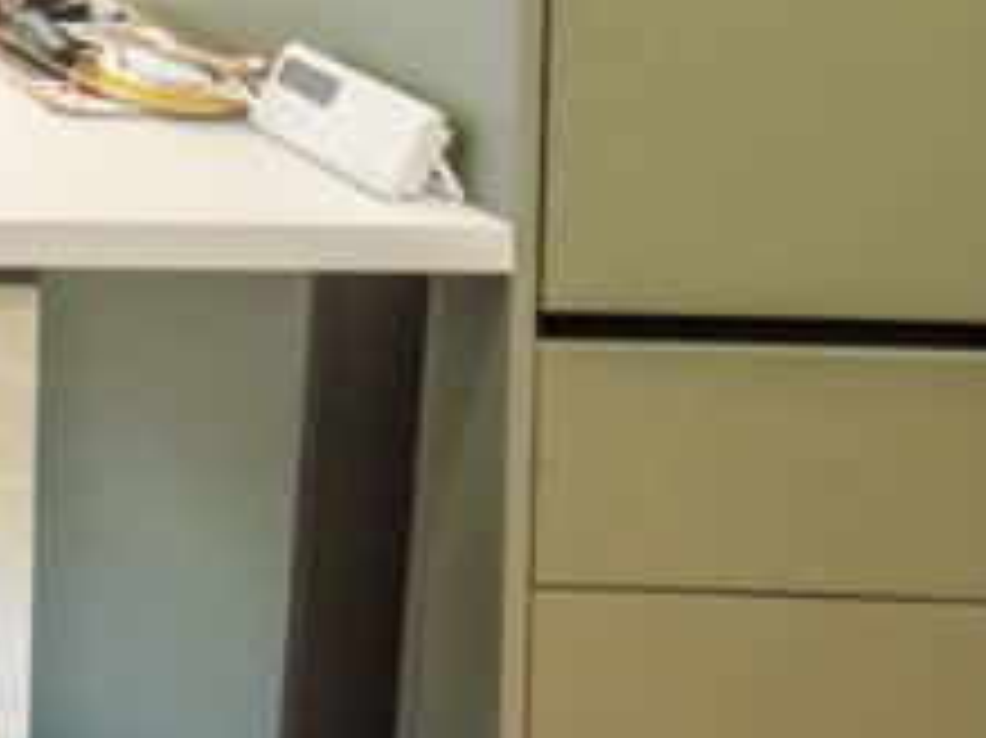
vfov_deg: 18.2
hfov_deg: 17.0
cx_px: -1175
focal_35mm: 64
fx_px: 1822
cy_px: -590
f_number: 4
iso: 400
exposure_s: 1/25
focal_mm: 7
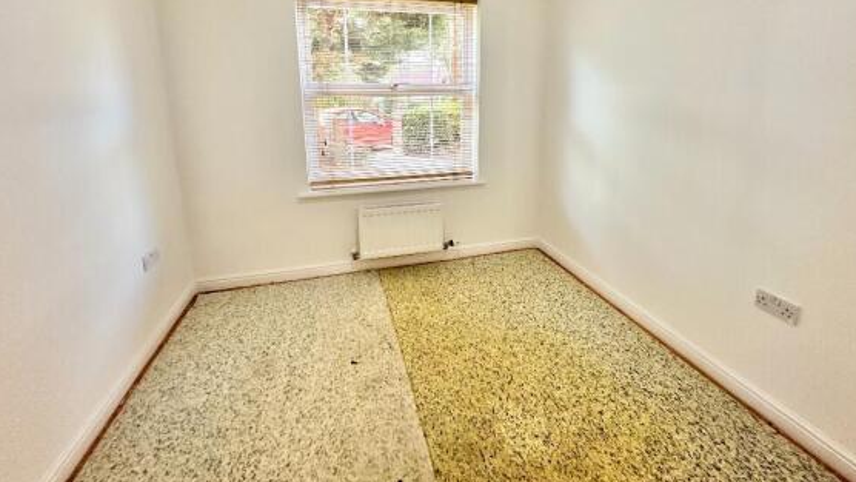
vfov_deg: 65.3
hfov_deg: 99.4
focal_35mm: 16
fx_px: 363
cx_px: 433
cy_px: 159
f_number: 2.2
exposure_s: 1/99
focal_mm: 2.22
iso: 160
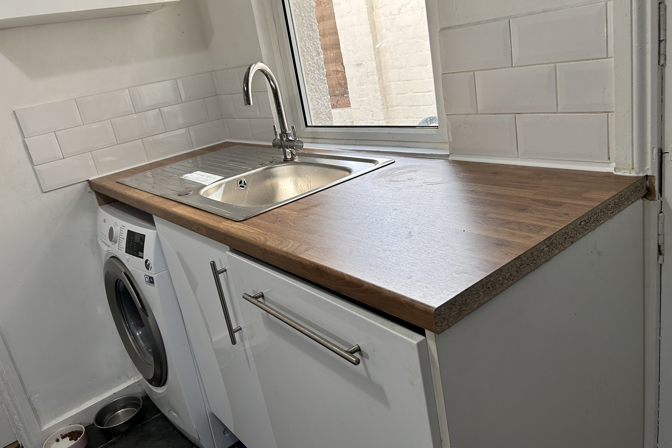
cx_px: 333
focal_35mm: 28
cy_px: 207
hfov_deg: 65.5
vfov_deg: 46.4
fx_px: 523
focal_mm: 5.7
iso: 50
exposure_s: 1/224
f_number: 1.5
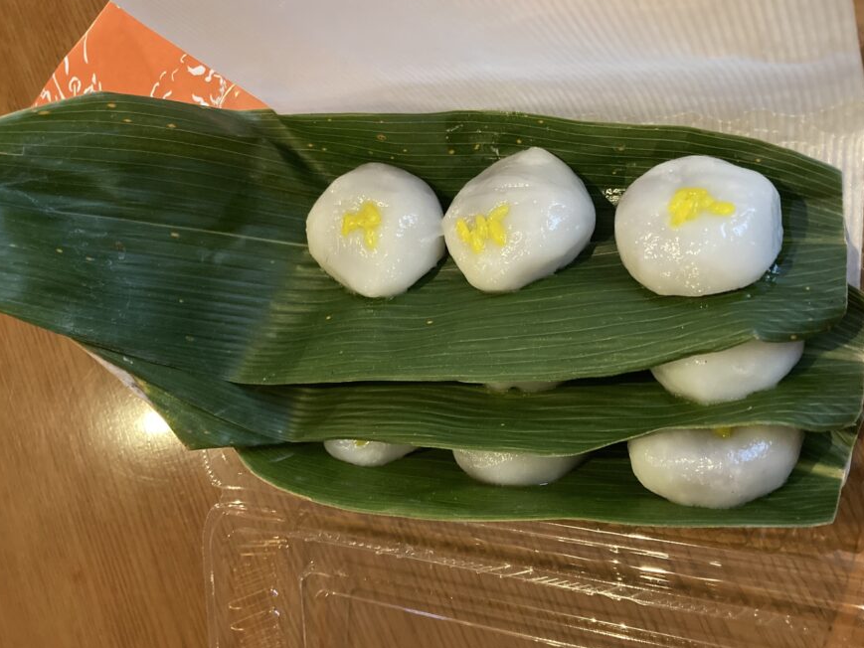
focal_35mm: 33
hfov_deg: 55.3
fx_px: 824
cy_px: 302
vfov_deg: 42.9
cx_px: 468
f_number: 1.8
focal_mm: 3.99
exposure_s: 1/30
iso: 640
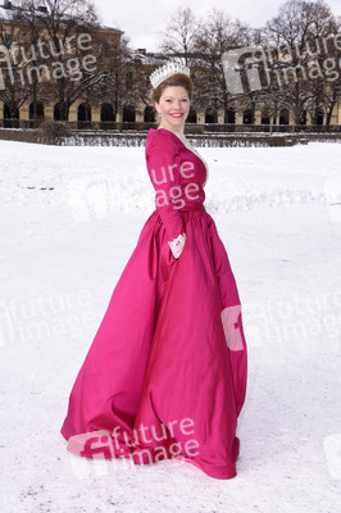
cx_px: 170
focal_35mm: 48
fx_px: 683
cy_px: 256
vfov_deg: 41.1
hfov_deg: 28.0
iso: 200
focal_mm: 48
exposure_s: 1/160
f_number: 10
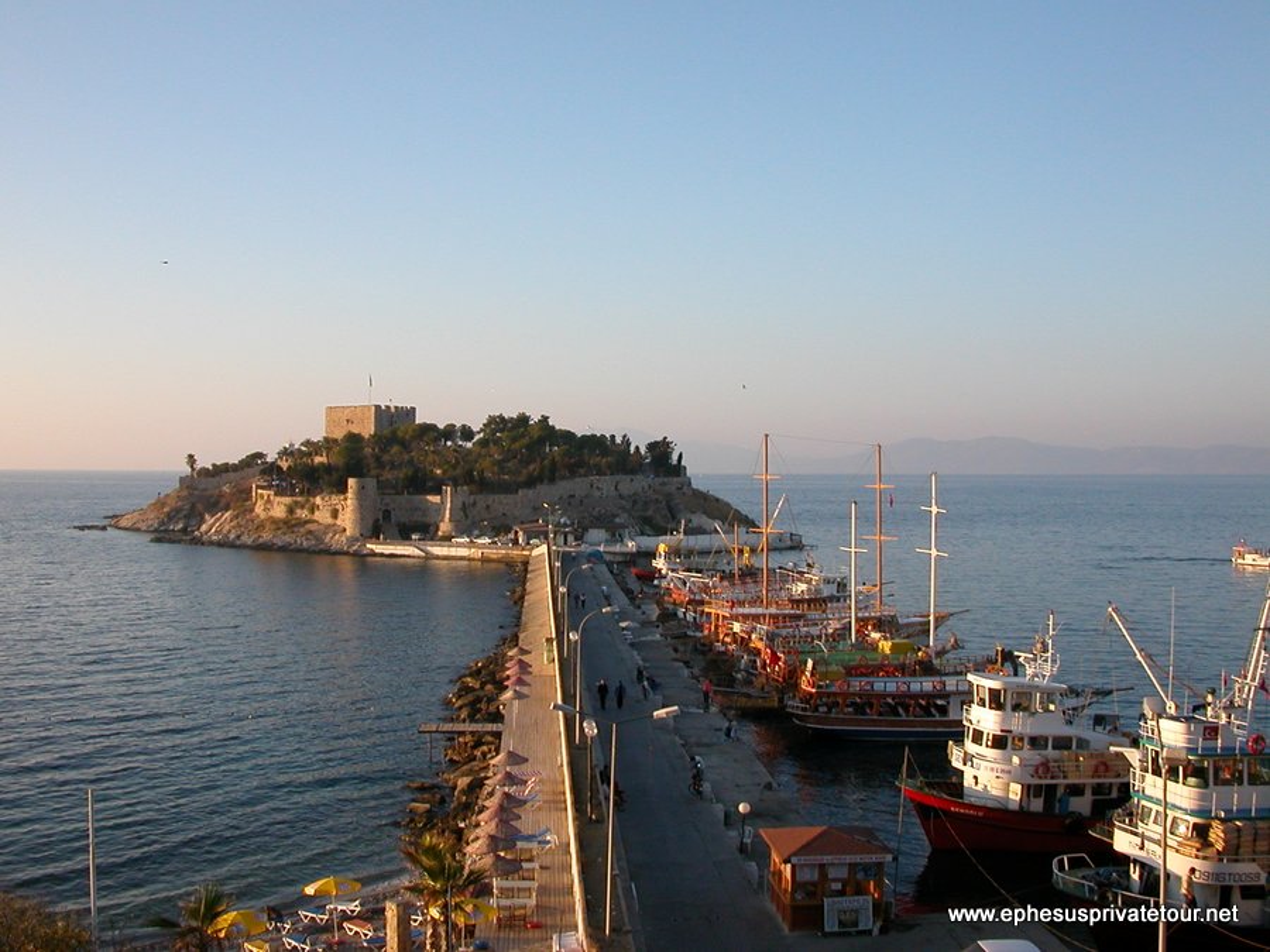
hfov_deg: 50.1
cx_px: 635
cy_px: 476
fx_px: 1357
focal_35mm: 37
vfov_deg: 38.7
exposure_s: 1/274
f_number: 4.5
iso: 100
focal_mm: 5.6
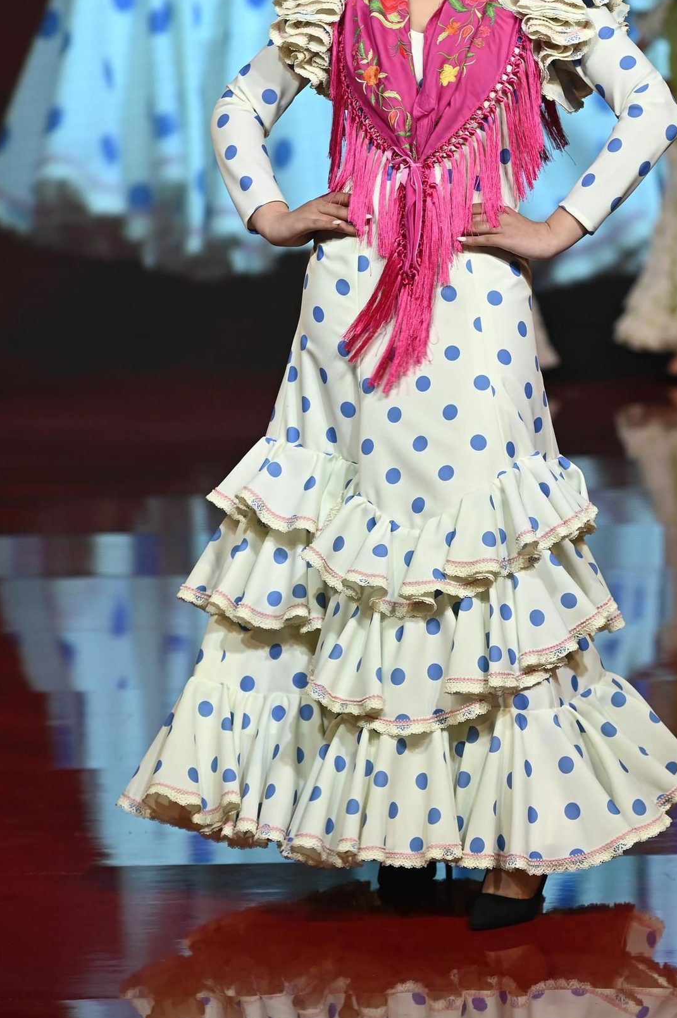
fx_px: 4434
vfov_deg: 13.1
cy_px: 391
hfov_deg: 8.7
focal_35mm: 157
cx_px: 454
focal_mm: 105
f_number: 4
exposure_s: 1/400
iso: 1000
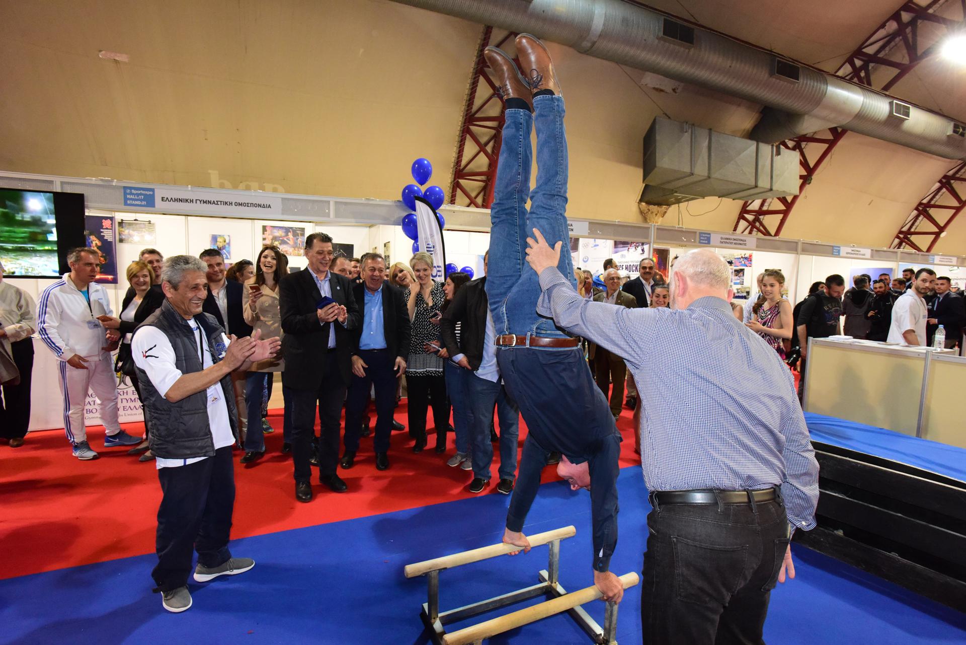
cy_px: 322
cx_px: 483
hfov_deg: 93.3
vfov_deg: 70.5
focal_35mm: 17
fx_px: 456
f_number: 6.3
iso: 5000
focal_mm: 17
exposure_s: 1/125
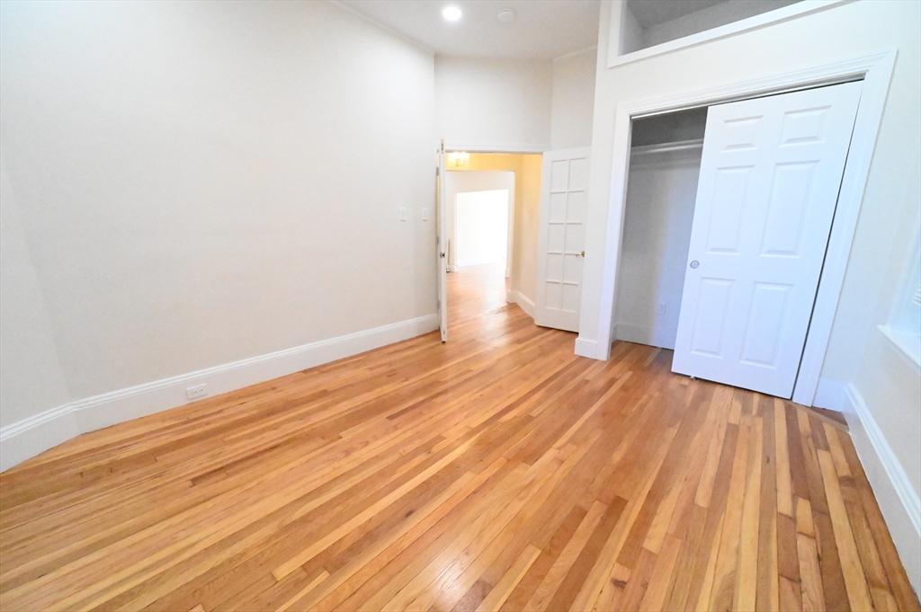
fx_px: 358
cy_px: 306
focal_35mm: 14
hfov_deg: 104.3
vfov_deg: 81.1
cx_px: 460
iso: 51200
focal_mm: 14
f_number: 7.1
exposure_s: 1/1250
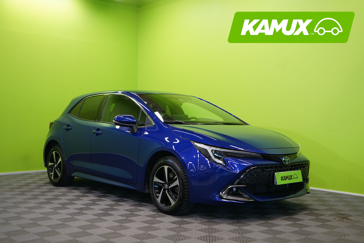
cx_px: 182
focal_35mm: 42
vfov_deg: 31.9
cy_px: 122
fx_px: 425
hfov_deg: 46.4
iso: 400
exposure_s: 1/25
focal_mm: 42
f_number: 5.6
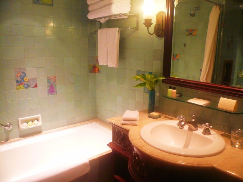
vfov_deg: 49.7
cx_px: 122
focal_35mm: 28
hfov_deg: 63.5
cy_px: 91
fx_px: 196
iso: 200
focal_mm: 4.6
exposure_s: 1/13
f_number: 2.8
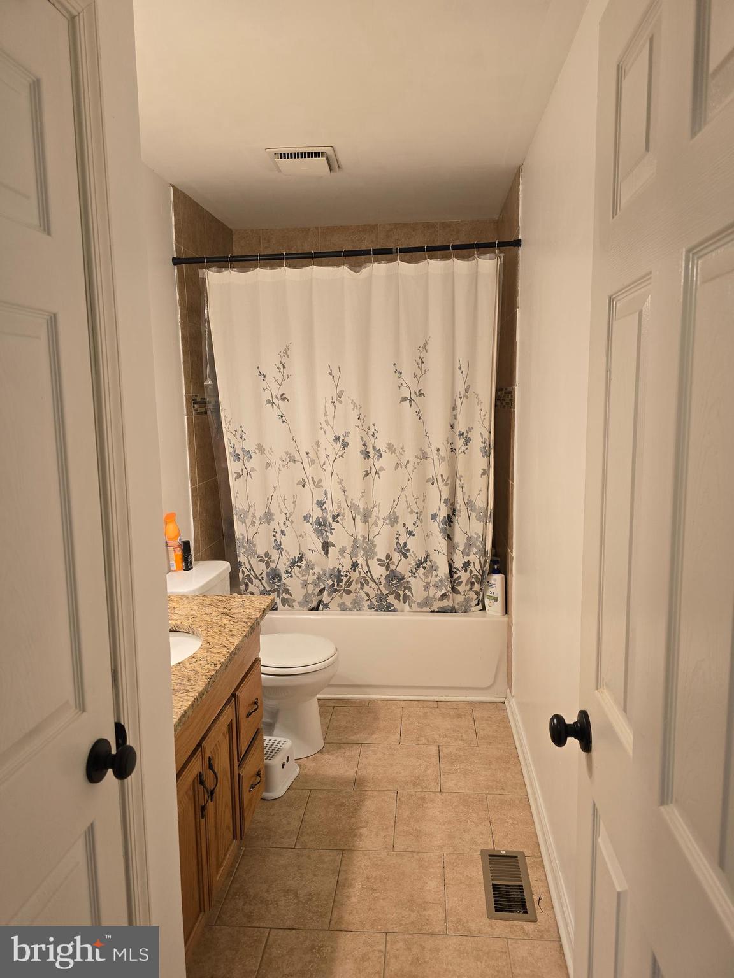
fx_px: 650
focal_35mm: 23
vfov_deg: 73.9
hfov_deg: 58.9
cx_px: 367
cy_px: 489
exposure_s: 1/120
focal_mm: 6.3
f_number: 1.7
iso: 100
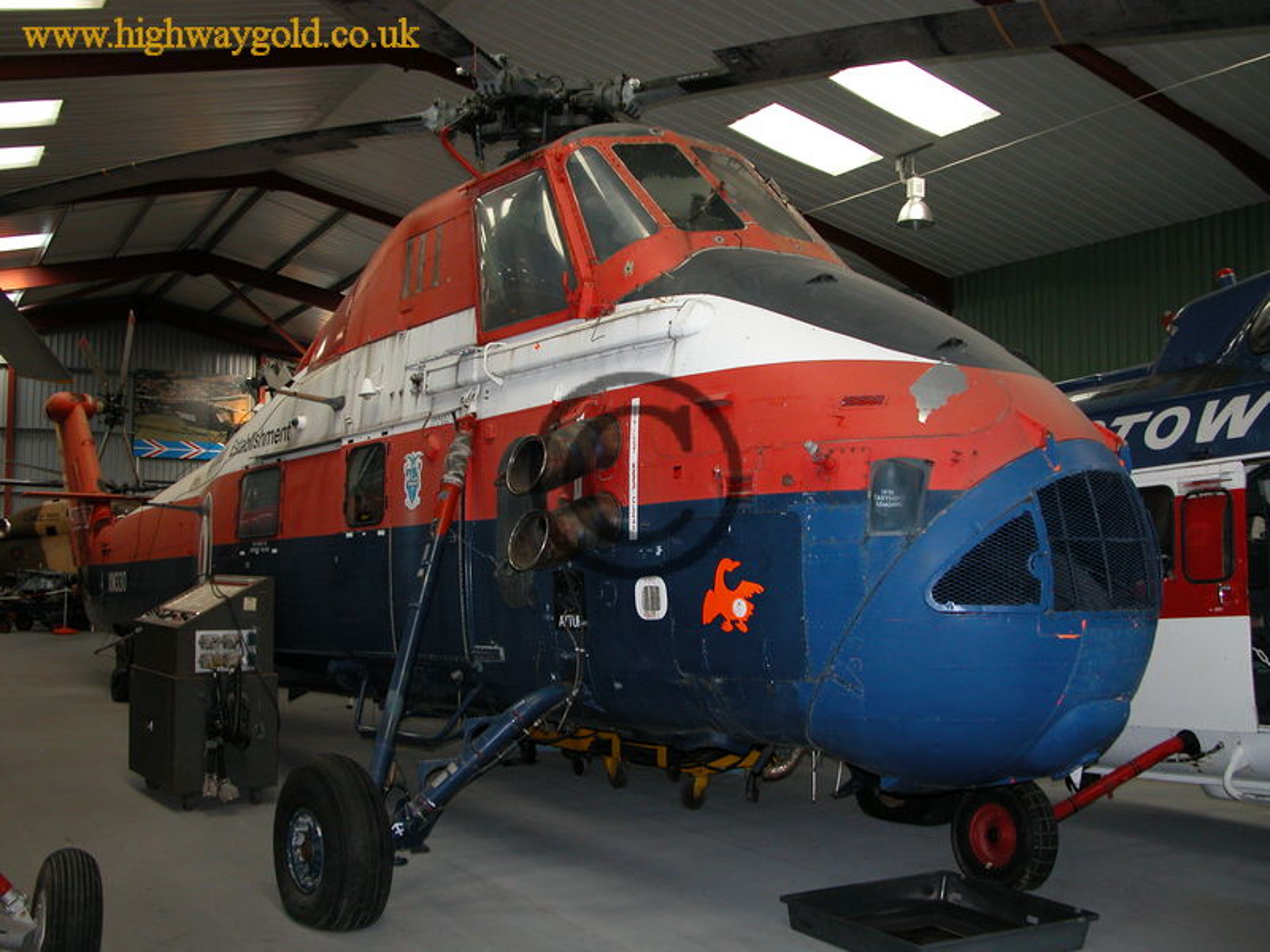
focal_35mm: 35
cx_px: 635
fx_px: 1284
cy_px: 476
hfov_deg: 52.6
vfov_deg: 40.7
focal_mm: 8.9
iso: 200
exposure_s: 1/60
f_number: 2.8
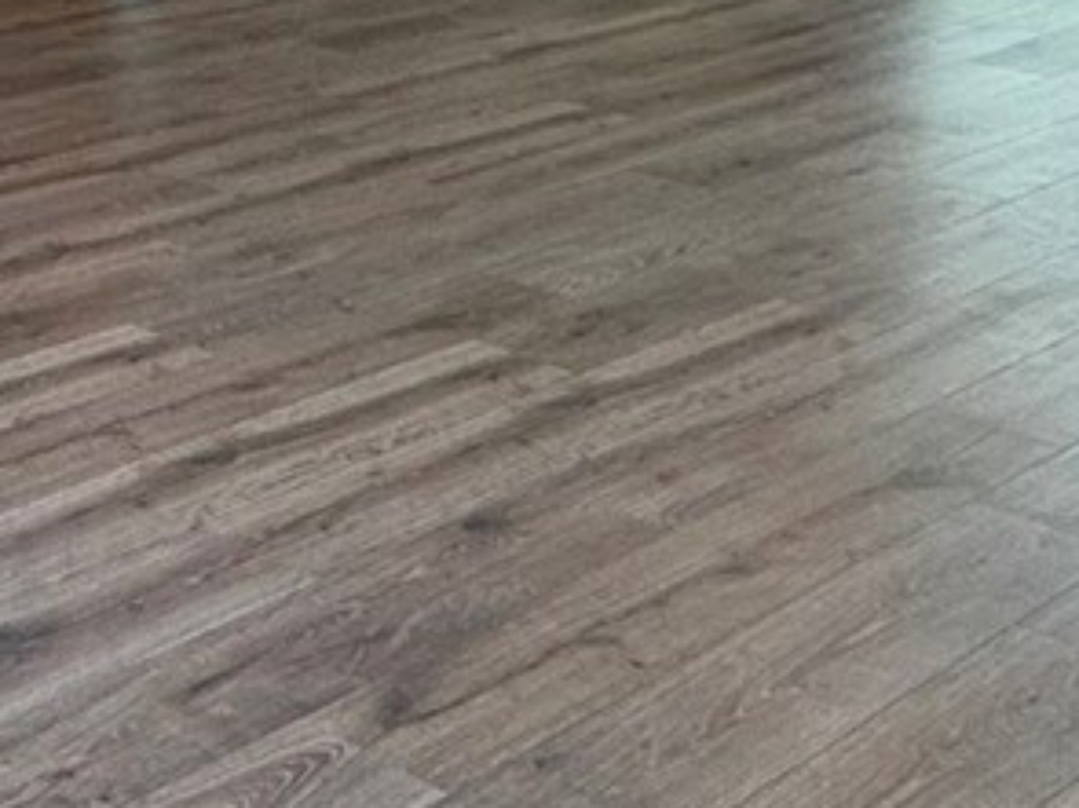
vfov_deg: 19.1
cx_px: 0
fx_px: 2368
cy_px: 95
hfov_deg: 24.5
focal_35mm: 76
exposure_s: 1/120
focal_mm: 2.22
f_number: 2.2
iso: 125
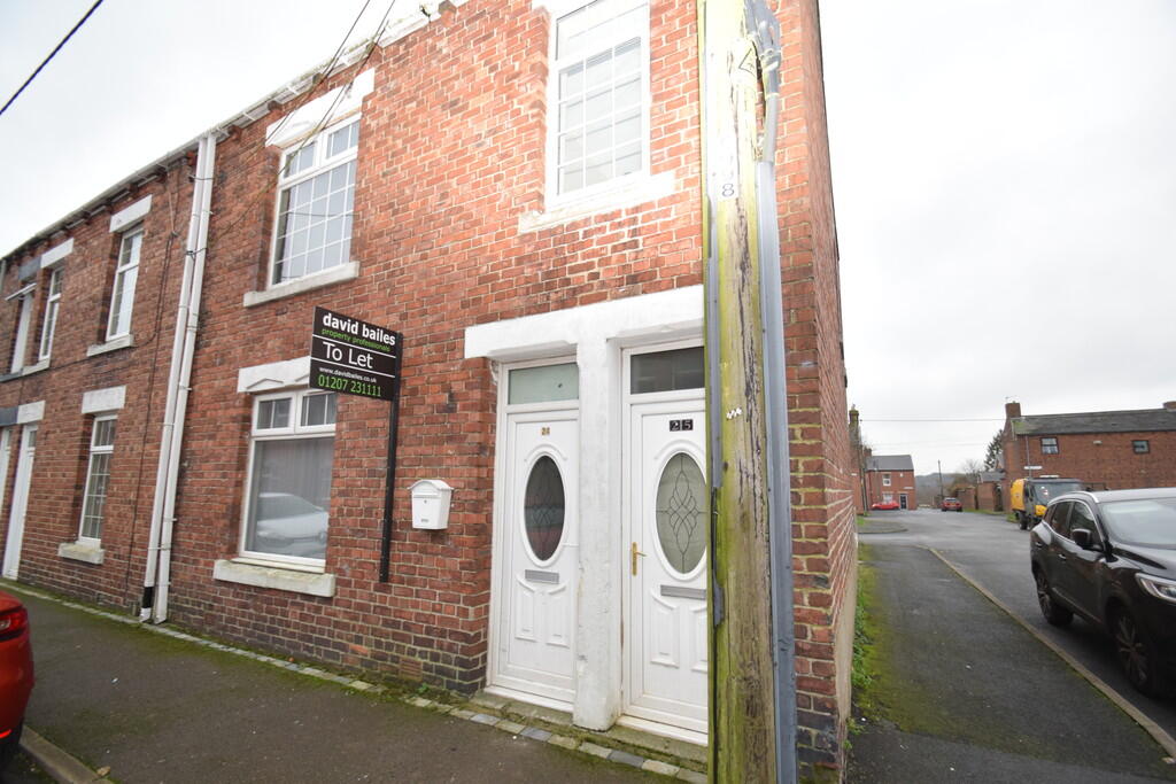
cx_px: 588
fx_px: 490
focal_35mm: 15
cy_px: 392
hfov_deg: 100.4
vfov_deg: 77.3
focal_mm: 10
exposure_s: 1/125
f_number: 5.6
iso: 640
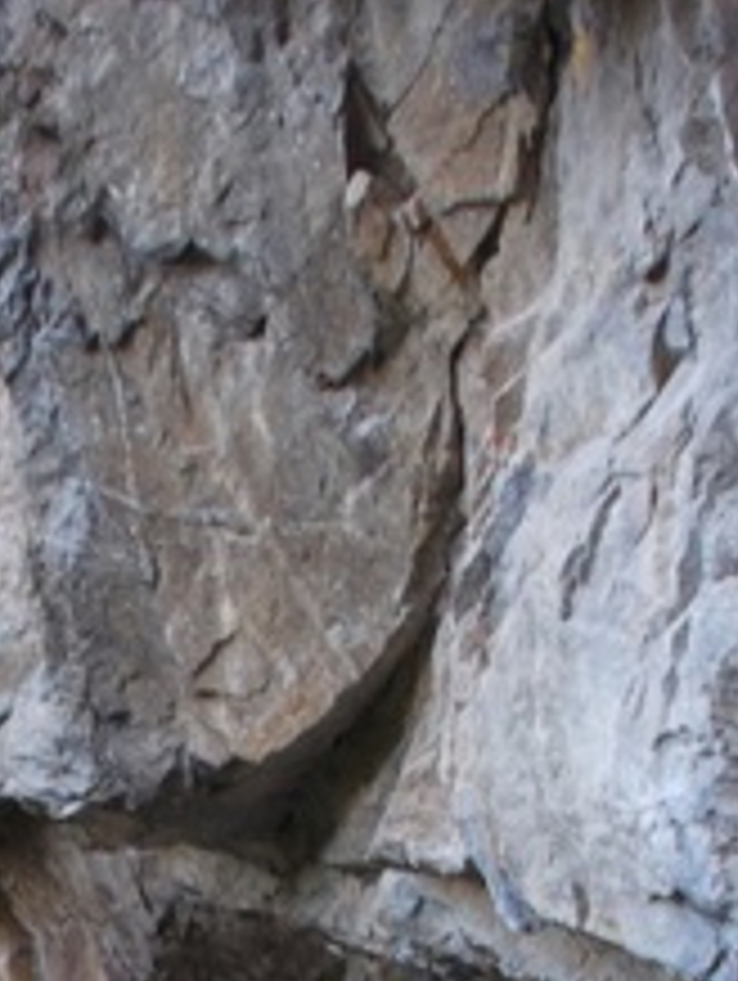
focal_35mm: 106
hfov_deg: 13.9
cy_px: 1116
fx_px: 3007
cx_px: 97
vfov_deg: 17.8
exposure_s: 1/30
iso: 200
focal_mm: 6.9
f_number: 3.9
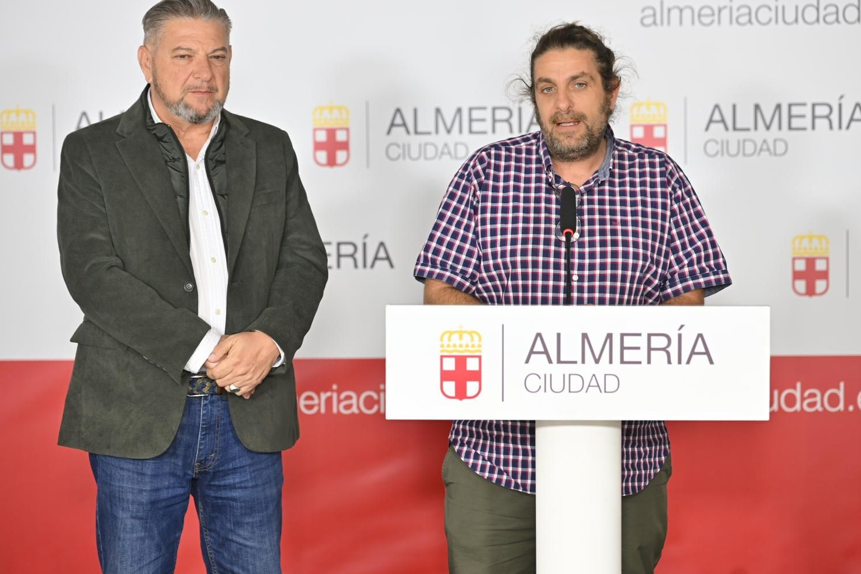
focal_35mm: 122
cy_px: 266
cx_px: 462
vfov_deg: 11.2
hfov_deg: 16.8
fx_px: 2918
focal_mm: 113
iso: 500
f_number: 3.5
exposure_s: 1/100
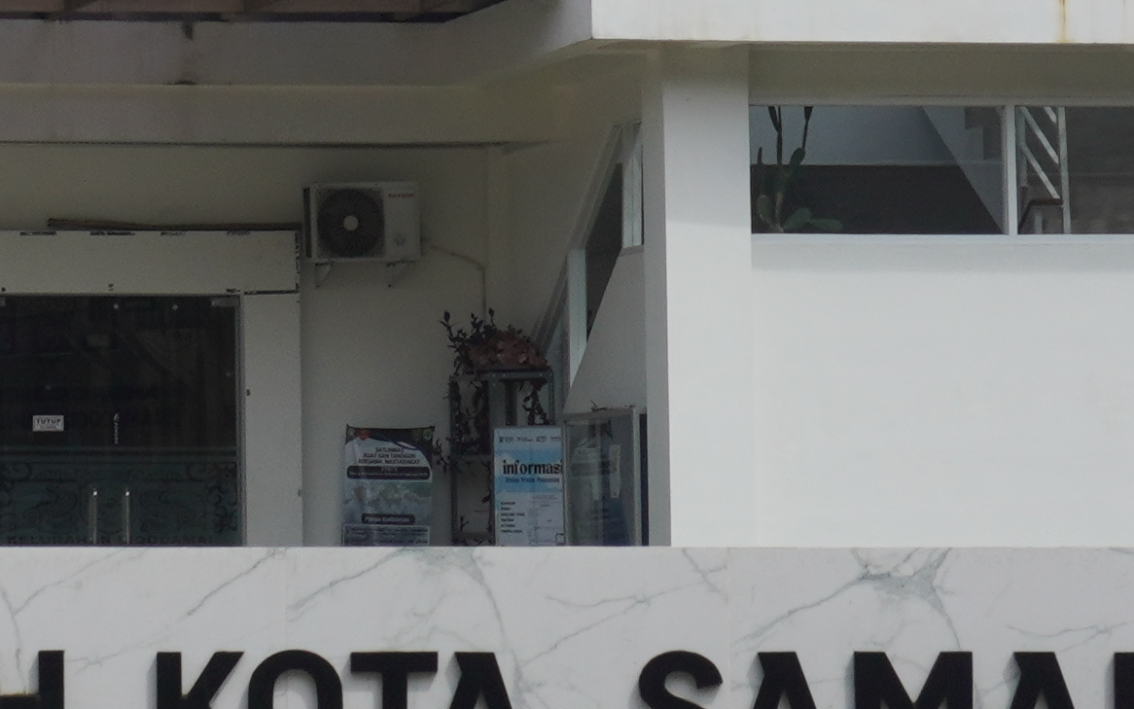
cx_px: 91
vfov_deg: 7.6
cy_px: 11
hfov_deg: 12.0
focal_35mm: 173
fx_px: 5347
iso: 100
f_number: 13
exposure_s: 1/200
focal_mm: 22
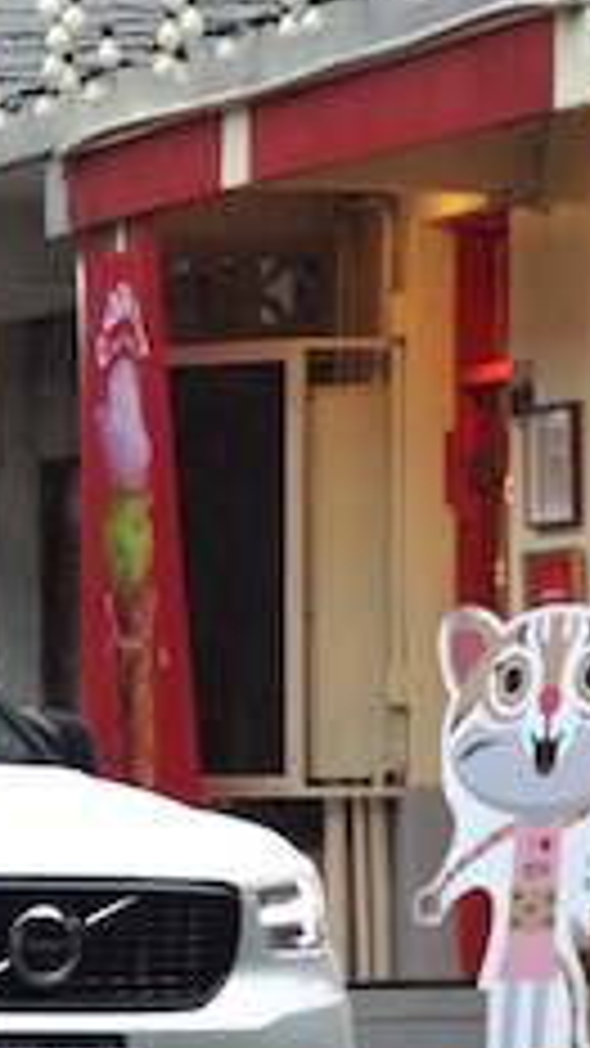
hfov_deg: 3.8
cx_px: -153
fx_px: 8792
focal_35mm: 316
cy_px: 792
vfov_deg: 6.8
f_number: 5.6
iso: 1600
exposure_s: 1/160
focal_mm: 78
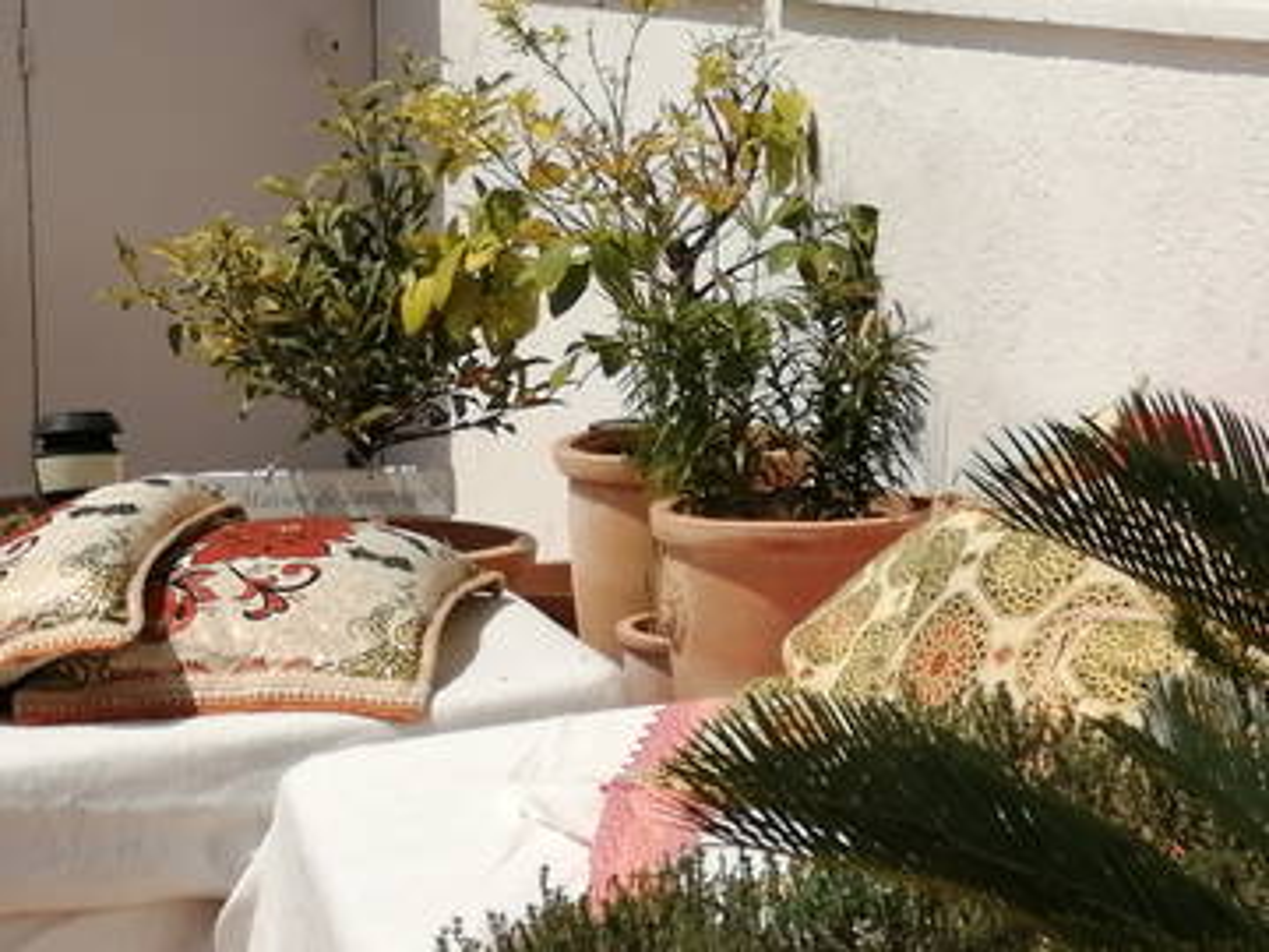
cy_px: 476
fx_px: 3813
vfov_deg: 14.2
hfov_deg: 18.9
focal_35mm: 104
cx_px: 634
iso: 50
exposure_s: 1/4016
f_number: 1.8
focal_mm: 3.46
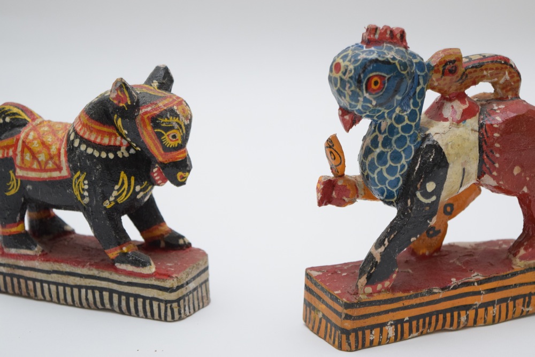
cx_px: 268
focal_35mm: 82
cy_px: 178
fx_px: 1226
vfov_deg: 16.6
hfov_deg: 24.6
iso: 1400
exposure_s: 1/60
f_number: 5.6
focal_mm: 55
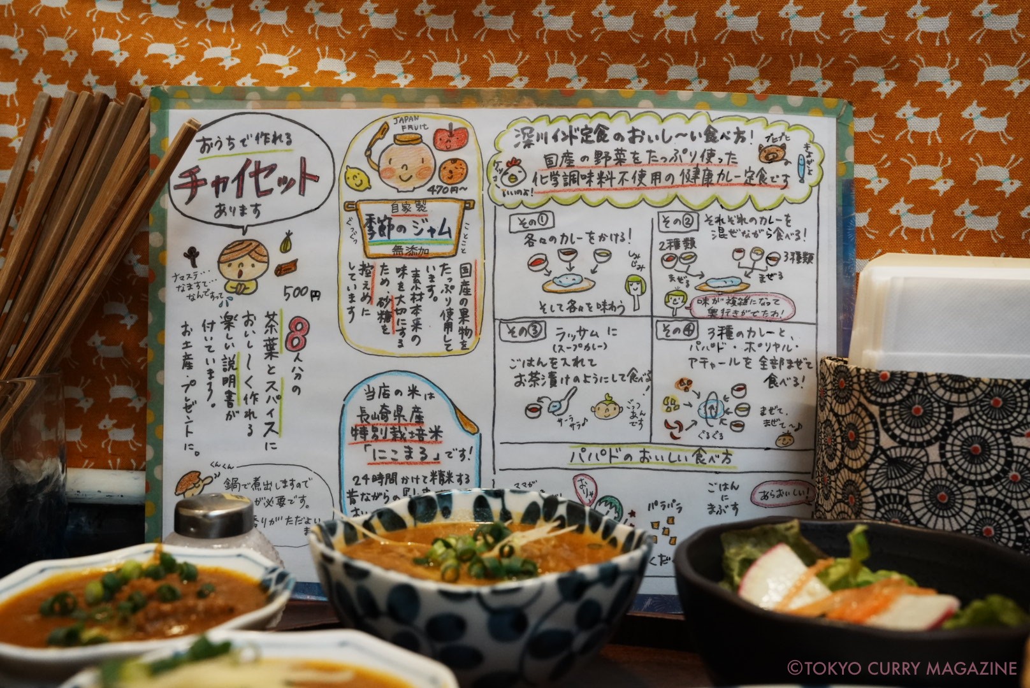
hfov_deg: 60.2
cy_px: 344
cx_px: 515
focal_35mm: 31
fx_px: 888
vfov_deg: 42.4
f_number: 7.1
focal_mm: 31
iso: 4000
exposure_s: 1/100
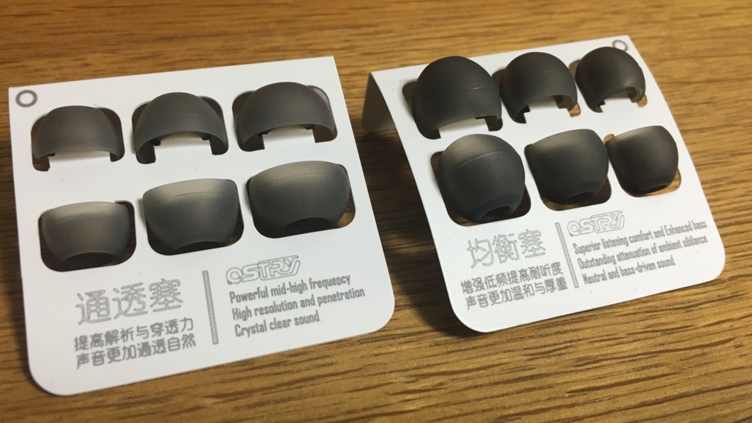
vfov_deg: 36.7
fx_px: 638
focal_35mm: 32
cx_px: 373
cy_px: 219
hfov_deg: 61.0
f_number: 2.2
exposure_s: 1/30
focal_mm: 4.15
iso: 80
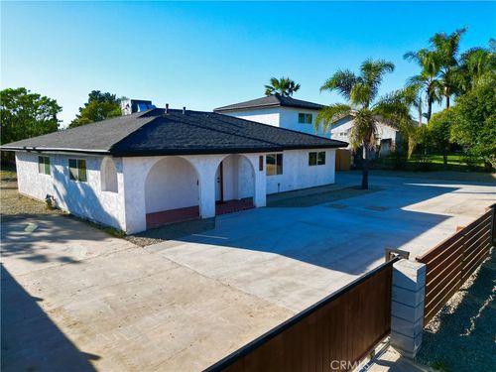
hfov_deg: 71.6
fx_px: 344
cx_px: 248
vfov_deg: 56.8
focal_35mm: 24
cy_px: 186
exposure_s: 1/2000
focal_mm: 6.72
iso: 130
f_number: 1.7
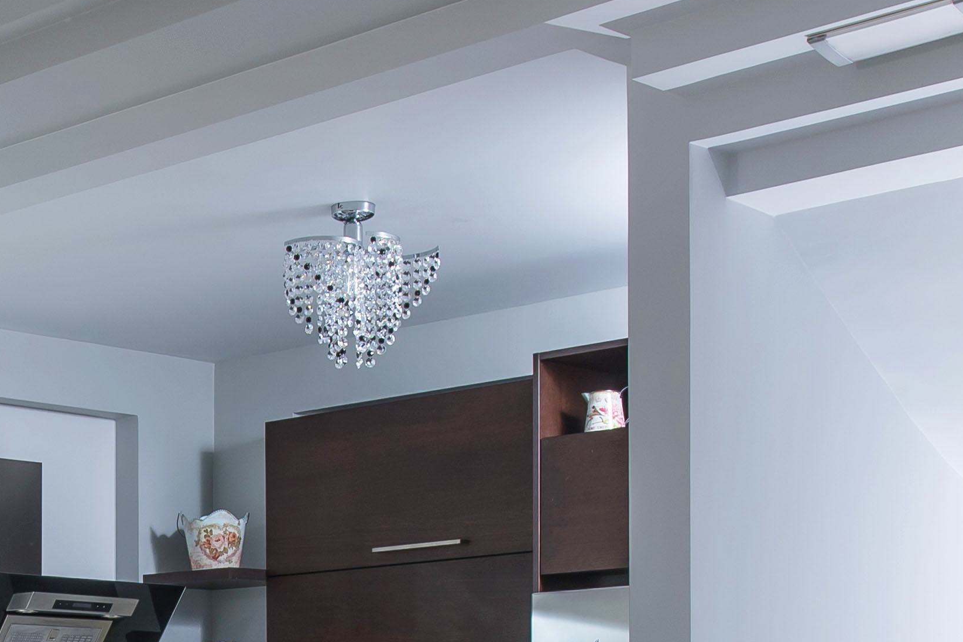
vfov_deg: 15.1
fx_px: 2301
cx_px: -21
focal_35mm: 86
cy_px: 843
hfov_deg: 22.6
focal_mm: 24
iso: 200
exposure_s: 1/125
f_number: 10
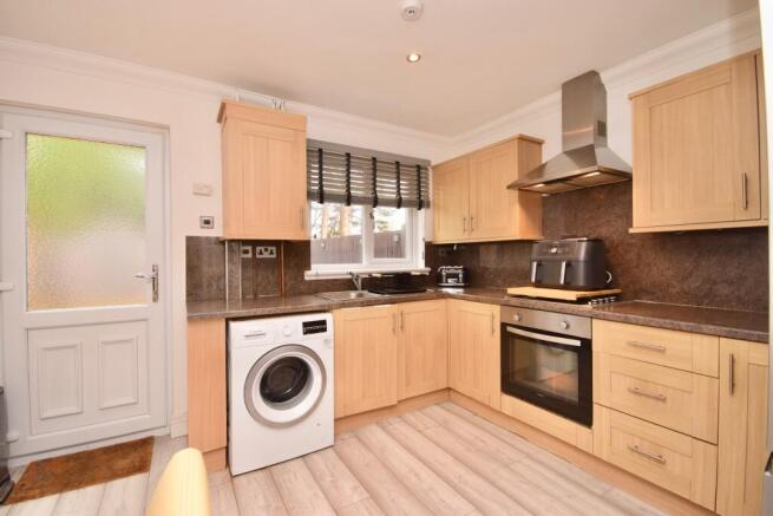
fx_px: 322
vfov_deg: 77.4
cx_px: 386
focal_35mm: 15
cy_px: 258
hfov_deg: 100.4
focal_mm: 10
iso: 800
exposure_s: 1/80
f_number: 6.3
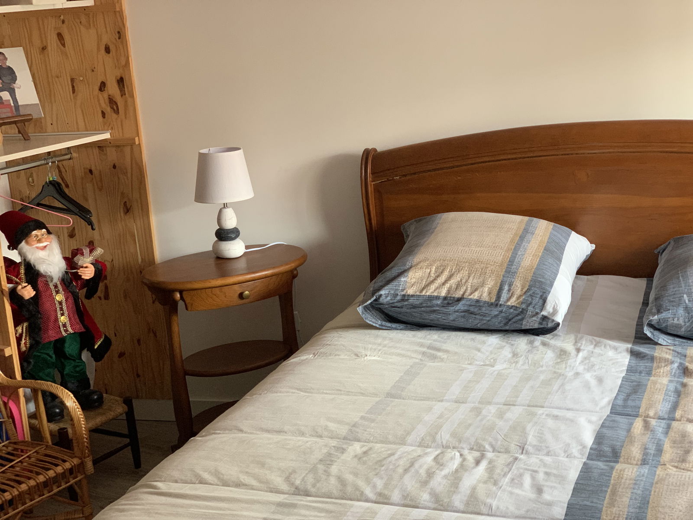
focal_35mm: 52
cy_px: 260
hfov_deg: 36.8
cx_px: 346
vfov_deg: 28.0
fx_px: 1041
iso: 160
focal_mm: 6
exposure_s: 1/60
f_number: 2.4
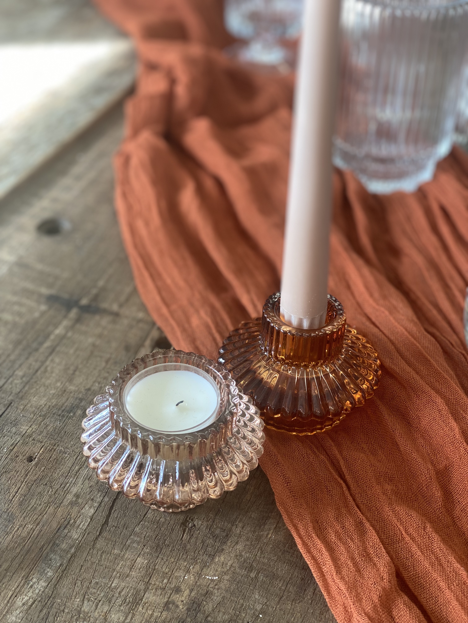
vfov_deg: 36.8
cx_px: 234
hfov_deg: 28.0
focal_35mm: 52
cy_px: 312
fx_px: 937
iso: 32
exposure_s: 1/100
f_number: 2
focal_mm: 6
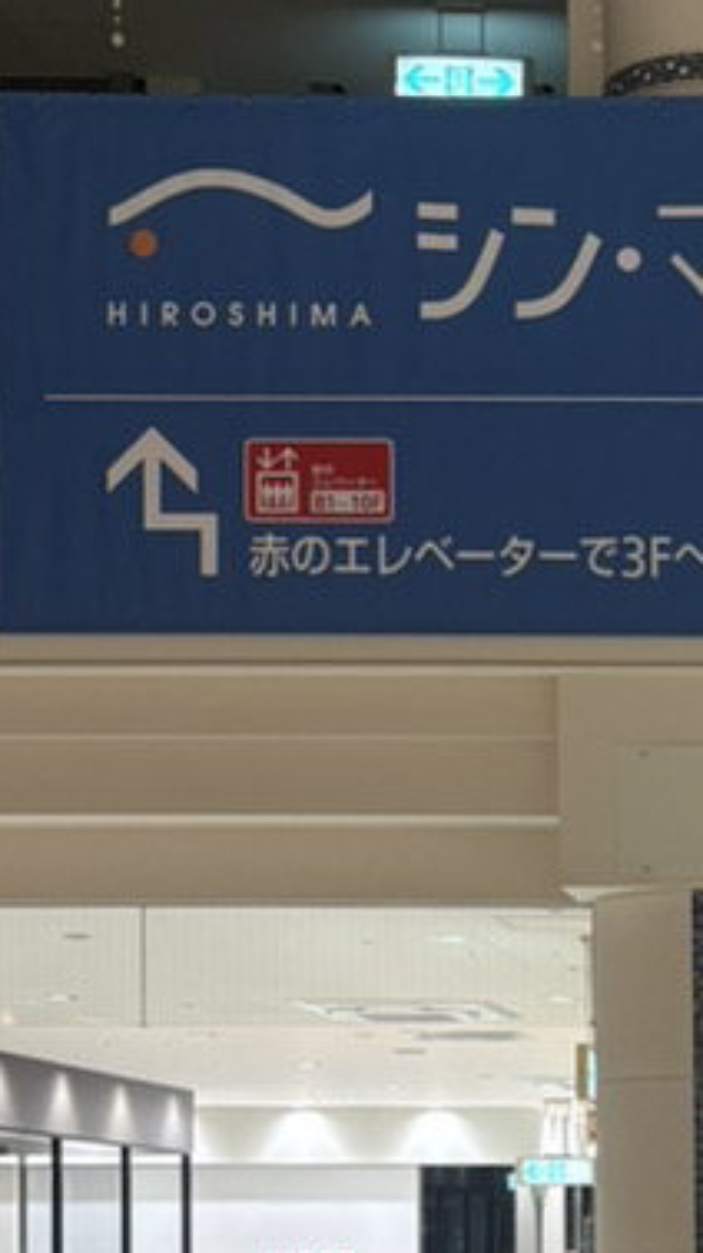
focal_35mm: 90
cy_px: 1236
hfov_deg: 12.6
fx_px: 2989
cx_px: 1108
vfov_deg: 22.8
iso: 80
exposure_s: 1/60
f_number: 1.6
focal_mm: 5.96
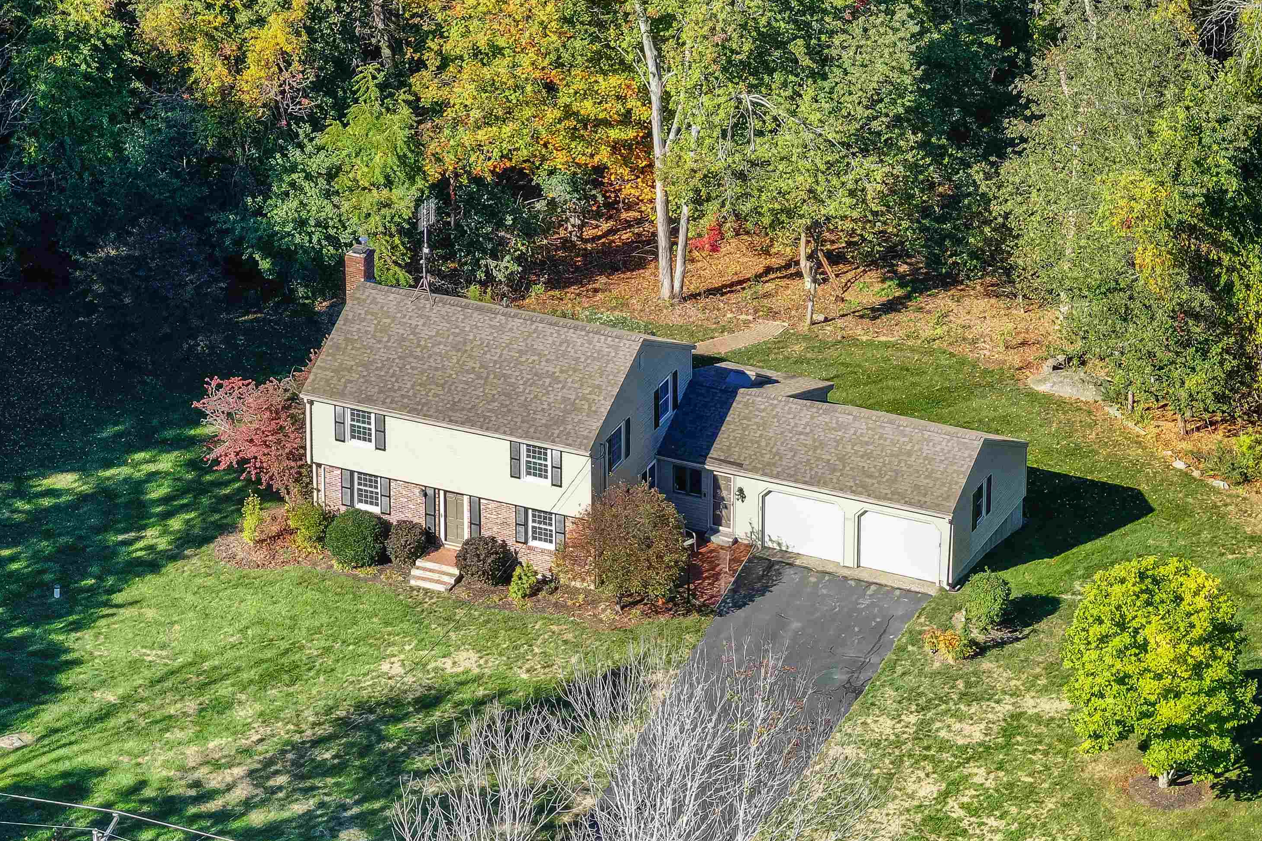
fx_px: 6380
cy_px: 462
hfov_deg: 11.3
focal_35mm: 182
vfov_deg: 7.5
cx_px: 602
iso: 100
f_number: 3.4
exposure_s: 1/1250
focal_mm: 30.71
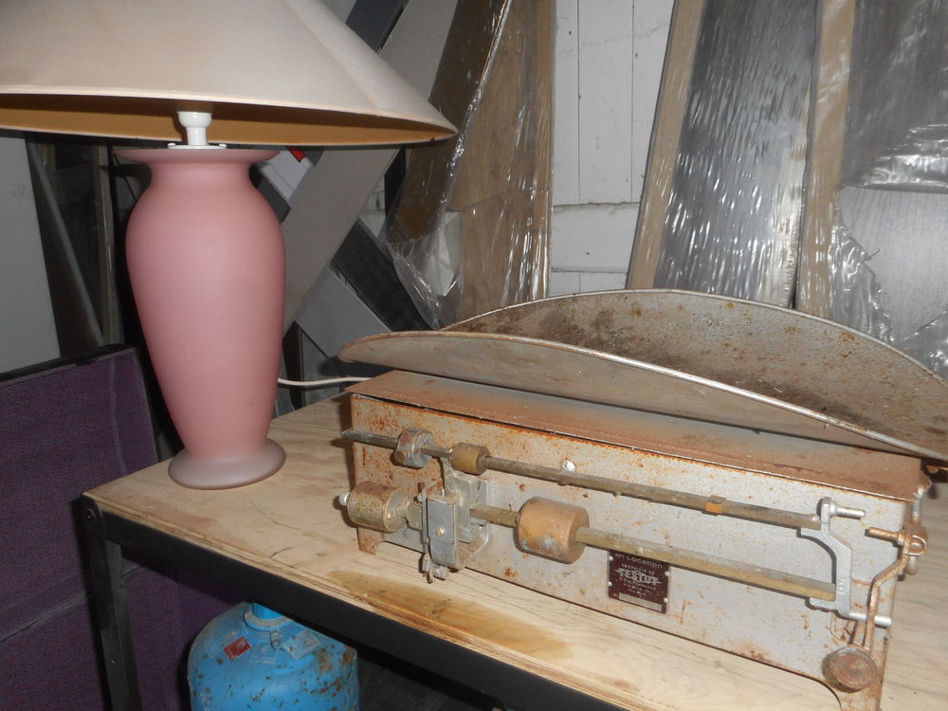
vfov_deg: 54.9
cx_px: 474
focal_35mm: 25
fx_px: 685
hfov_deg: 69.4
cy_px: 356
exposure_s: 1/25
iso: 200
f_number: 3.7
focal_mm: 4.5
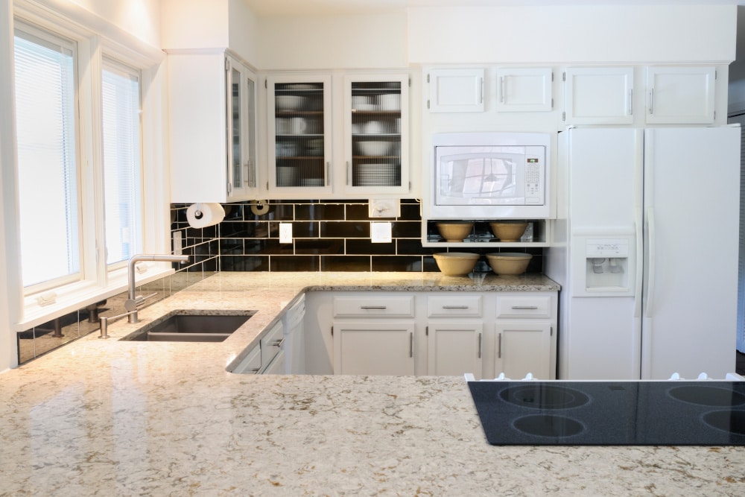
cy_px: 248
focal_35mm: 36
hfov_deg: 53.1
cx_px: 372
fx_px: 745
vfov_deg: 36.9
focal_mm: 24
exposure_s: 2
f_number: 9.5
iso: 200
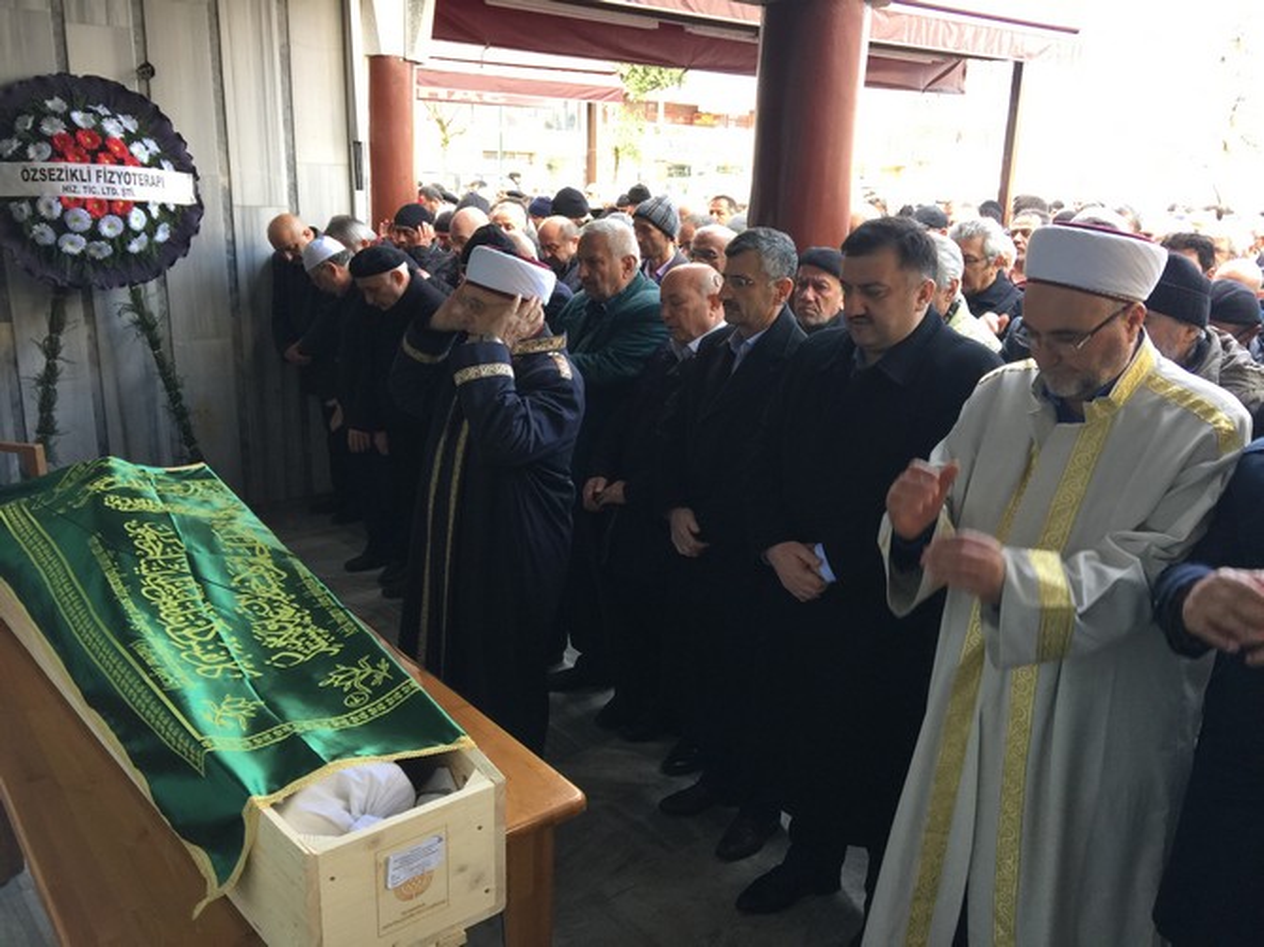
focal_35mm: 29
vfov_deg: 48.2
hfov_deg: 61.7
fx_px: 1059
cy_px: 474
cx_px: 632
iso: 32
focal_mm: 4.15
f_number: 2.2
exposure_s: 1/33
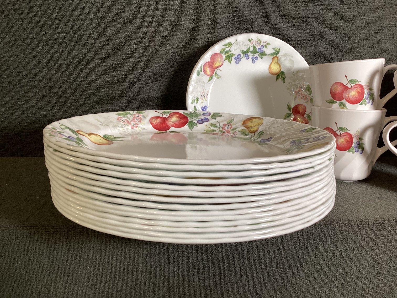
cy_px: 149
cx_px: 198
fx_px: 356
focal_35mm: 31
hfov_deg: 58.3
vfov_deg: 45.4
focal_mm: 3.3
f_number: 2.4
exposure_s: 1/50
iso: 64
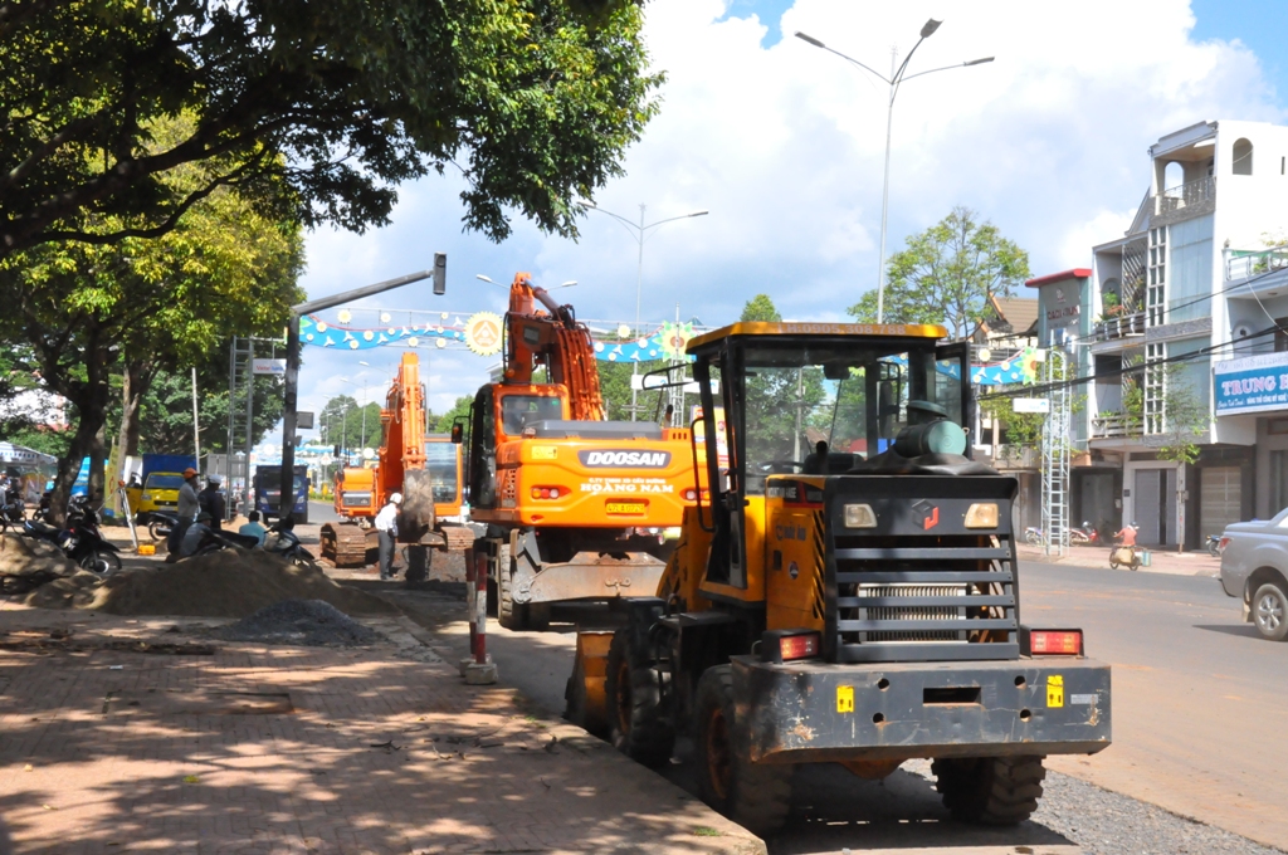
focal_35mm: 51
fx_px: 1822
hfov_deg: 38.9
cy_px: 428
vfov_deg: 26.4
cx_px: 644
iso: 3200
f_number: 25
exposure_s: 1/640
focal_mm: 34
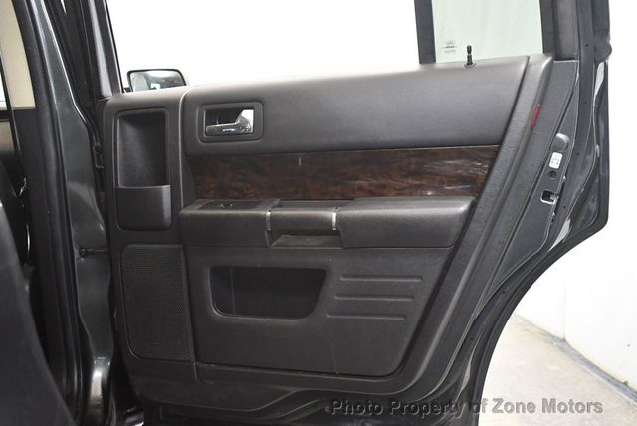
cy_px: 213
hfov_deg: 53.1
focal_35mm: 36
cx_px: 318
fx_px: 638
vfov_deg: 36.9
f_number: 3.5
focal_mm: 18
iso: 3200
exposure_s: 1/60
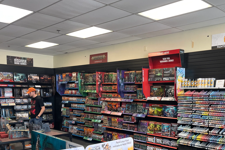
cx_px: 138
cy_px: 111
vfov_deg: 33.6
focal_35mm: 39
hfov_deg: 49.2
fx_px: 244
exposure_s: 1/120
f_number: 1.6
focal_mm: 5.1
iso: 125
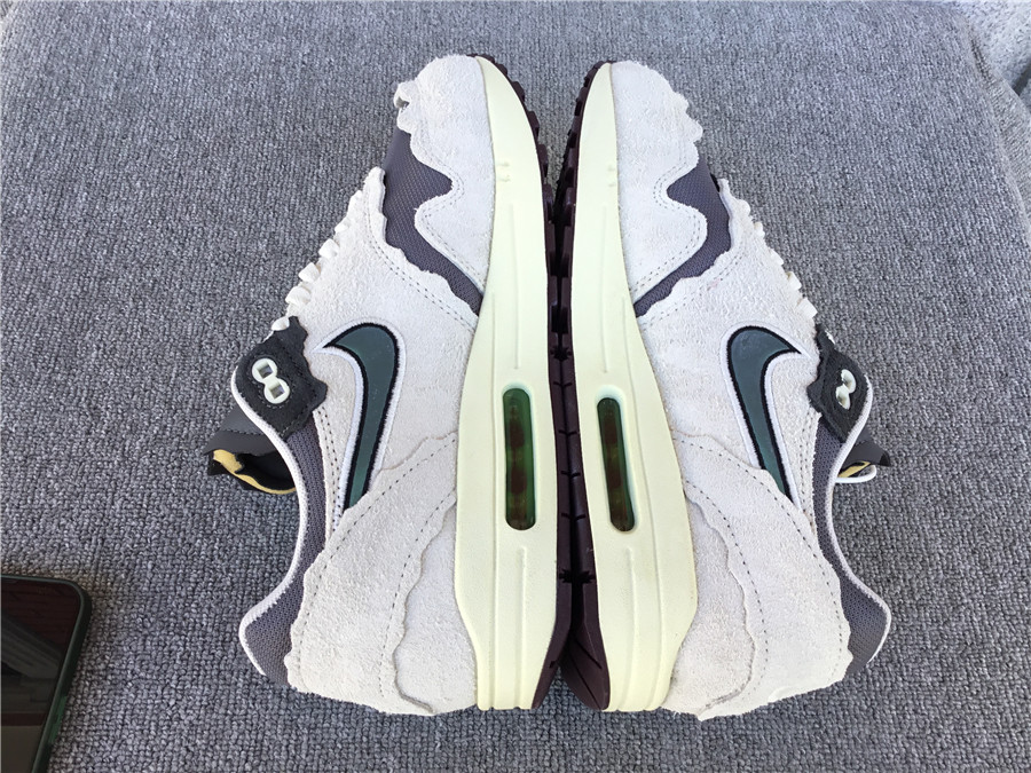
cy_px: 386
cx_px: 516
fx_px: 923
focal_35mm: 31
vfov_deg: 45.4
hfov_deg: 58.4
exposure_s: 1/100
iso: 25
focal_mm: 3.3
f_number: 2.4
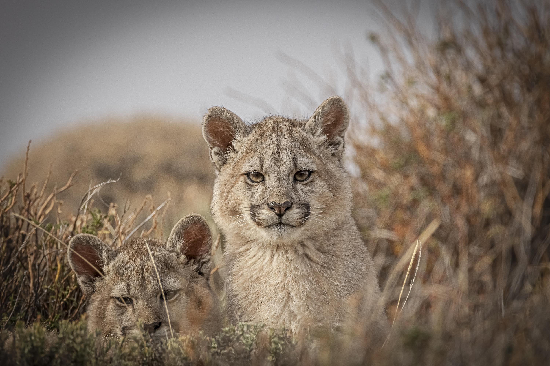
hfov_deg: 2.3
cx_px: 275
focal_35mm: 900
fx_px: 13749
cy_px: 183
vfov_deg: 1.5
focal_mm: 600
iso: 800
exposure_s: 1/2000
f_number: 8
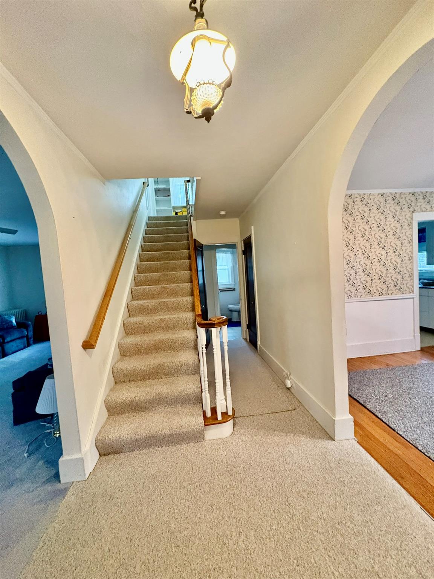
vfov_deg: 102.1
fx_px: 234
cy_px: 290
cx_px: 217
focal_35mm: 14
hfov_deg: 85.7
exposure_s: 1/60
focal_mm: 2.22
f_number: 2.2
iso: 800
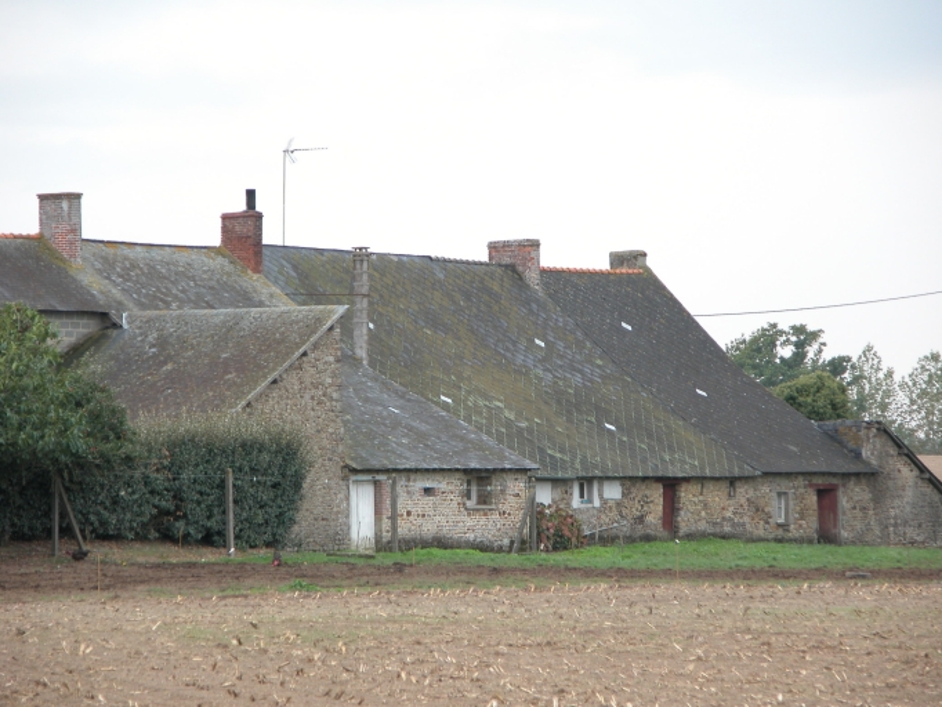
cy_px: 354
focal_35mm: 206
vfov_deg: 7.2
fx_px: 5608
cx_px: 471
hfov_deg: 9.6
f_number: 4.1
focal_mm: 52.4
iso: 100
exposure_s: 1/69.1
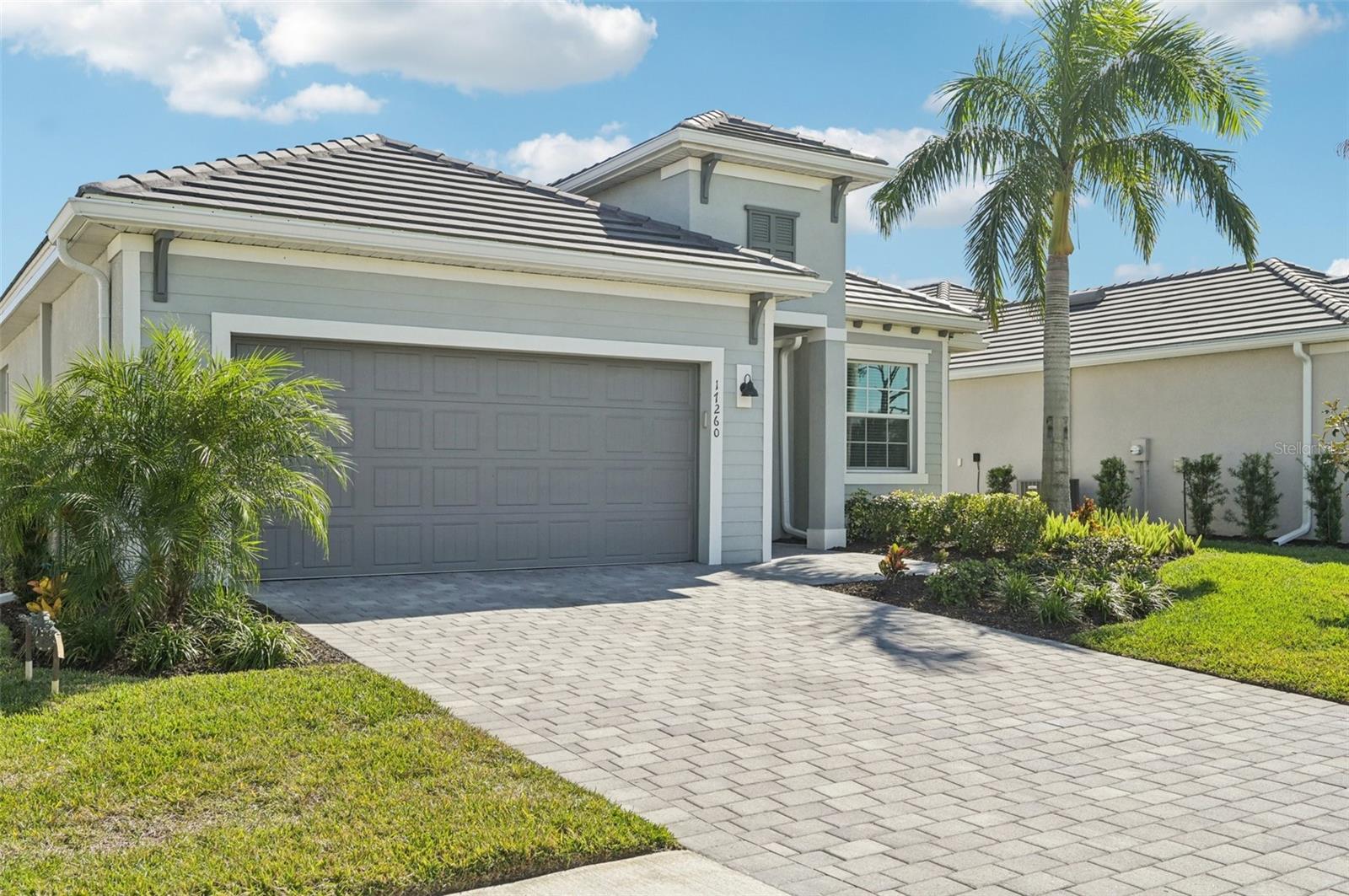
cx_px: 674
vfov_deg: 43.5
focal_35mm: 30
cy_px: 448
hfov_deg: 62.0
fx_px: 1123
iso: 400
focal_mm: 30
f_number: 8
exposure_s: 1/1000
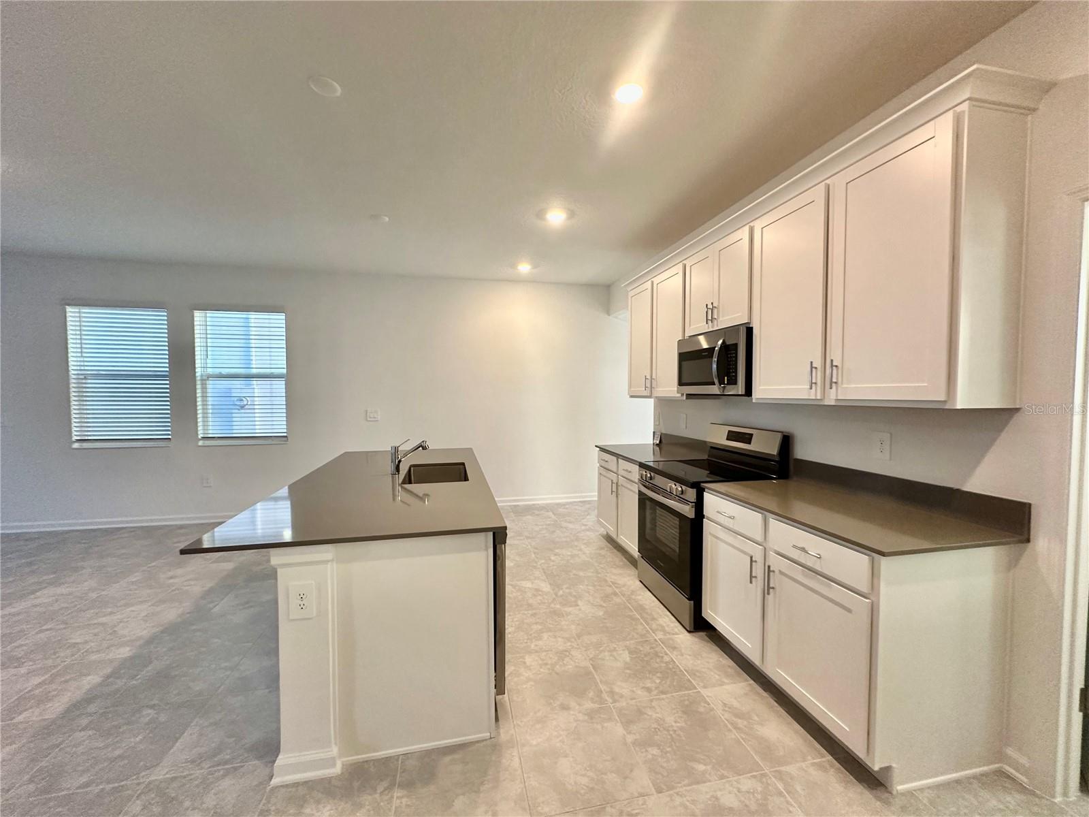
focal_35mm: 14
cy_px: 408
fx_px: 440
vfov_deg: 85.7
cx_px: 544
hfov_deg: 102.1
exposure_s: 1/120
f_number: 2.2
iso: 250
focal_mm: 2.22
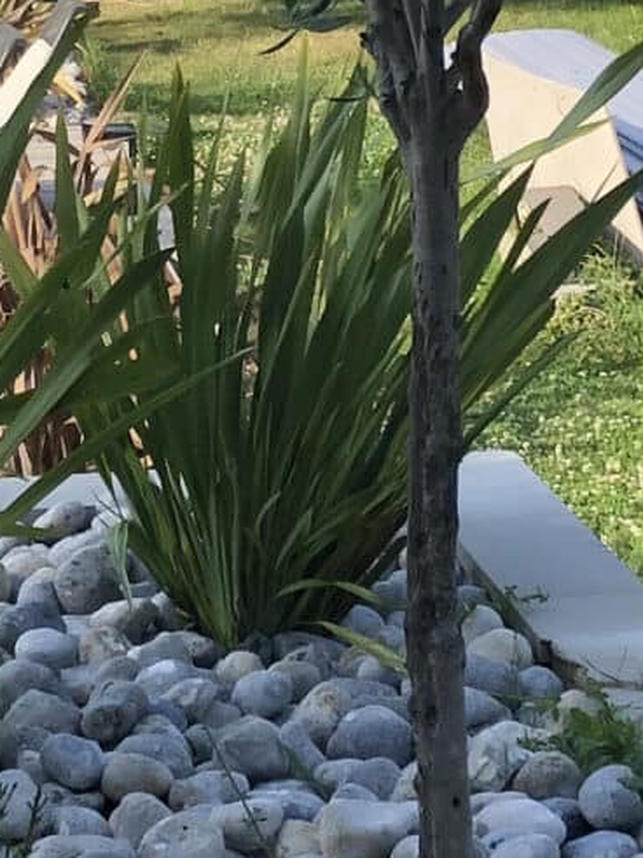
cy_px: 262
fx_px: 3618
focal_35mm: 146
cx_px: 211
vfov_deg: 13.5
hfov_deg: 10.1
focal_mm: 4
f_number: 1.8
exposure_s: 1/558
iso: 20
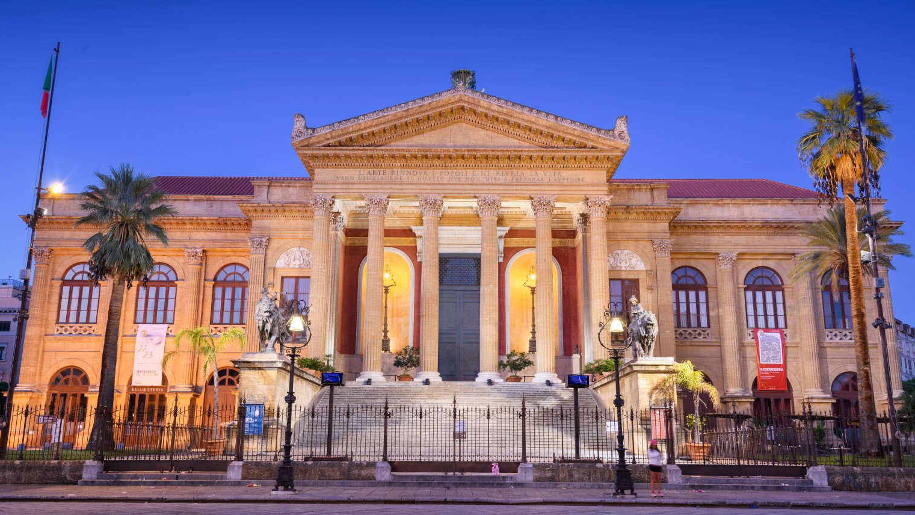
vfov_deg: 40.1
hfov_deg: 66.1
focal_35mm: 29
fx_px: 704
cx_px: 460
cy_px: 286
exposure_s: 4
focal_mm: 26
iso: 64
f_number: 11
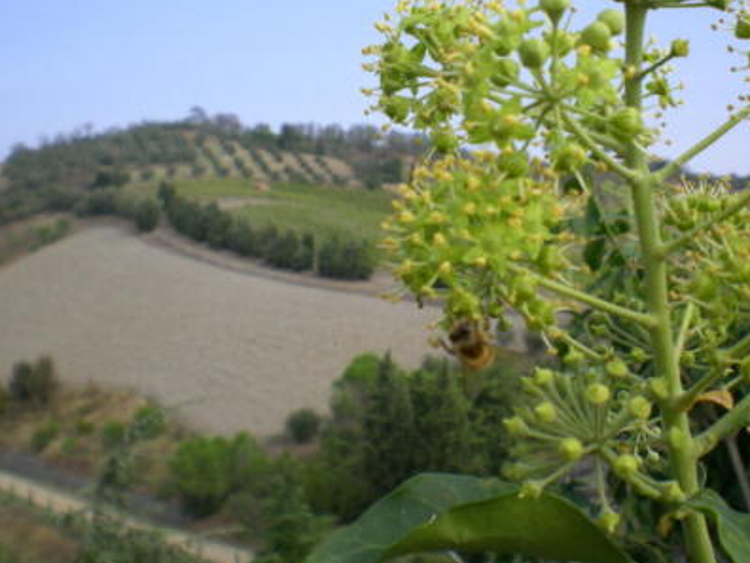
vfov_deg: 30.2
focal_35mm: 48
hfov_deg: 39.6
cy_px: 232
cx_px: 411
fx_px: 1040
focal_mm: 6.3
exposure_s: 1/201
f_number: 4.6
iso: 50
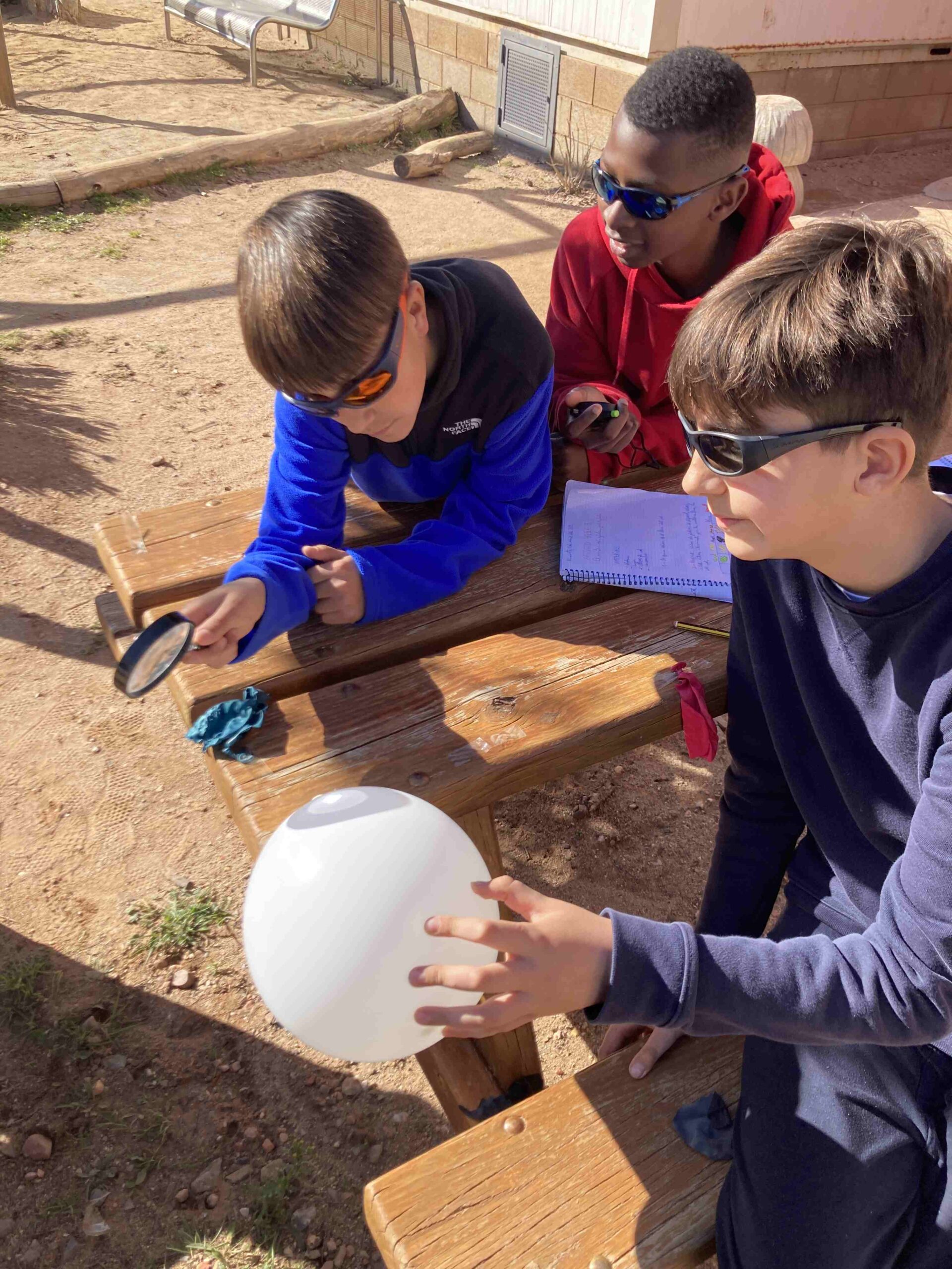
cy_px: 634
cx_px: 476
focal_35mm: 28
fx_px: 1027
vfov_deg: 63.4
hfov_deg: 49.7
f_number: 1.8
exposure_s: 1/592
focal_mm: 3.99
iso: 20
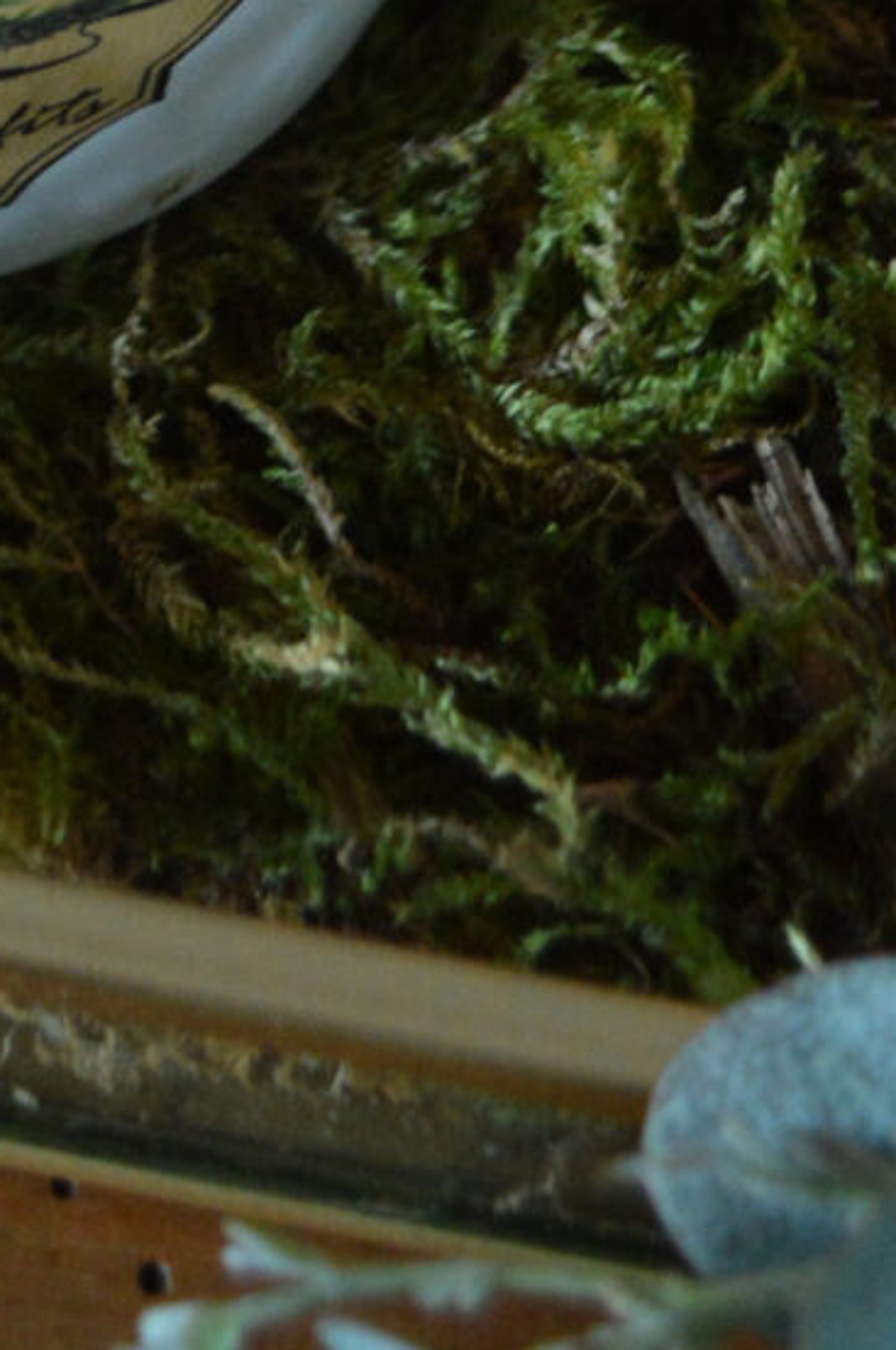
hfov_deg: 9.4
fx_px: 5205
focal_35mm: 139
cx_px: -632
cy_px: -1506
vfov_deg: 12.6
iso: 800
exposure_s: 1/15
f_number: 3.8
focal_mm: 20
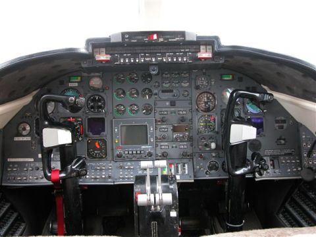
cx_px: 158
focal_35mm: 42
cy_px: 118
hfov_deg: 44.8
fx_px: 383
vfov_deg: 34.3
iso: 100
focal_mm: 10.7
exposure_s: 1/42.5
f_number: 2.9
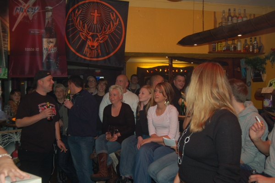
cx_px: 138
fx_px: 252
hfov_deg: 57.2
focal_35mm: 33
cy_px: 92
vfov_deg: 40.0
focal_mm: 22
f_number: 3.8
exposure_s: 1/60
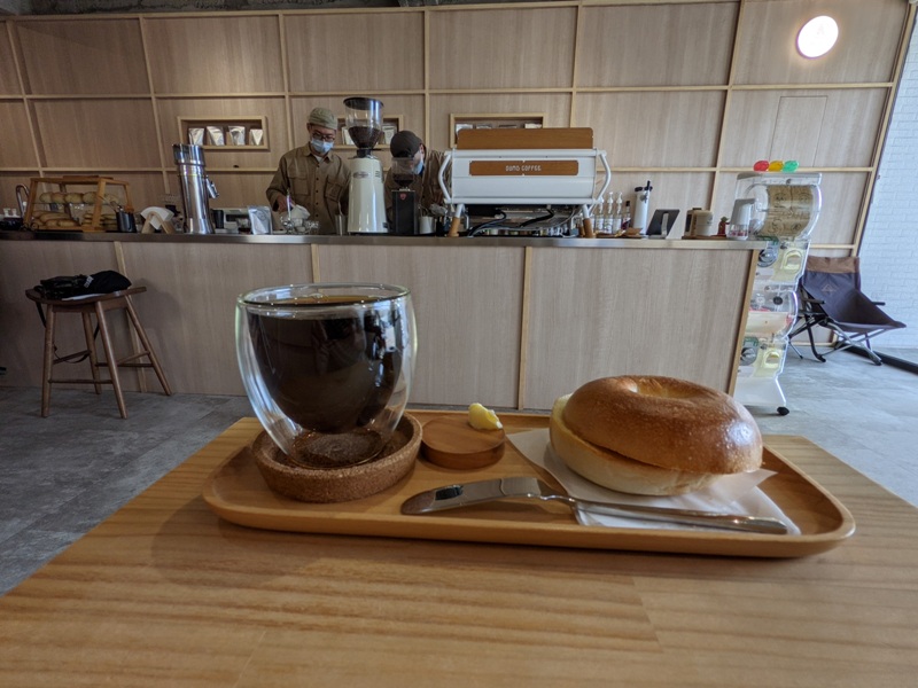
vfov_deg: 78.1
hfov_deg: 94.5
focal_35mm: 16
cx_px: 459
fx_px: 424
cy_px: 344
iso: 31
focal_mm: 2.22
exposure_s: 1/79.8
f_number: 2.2
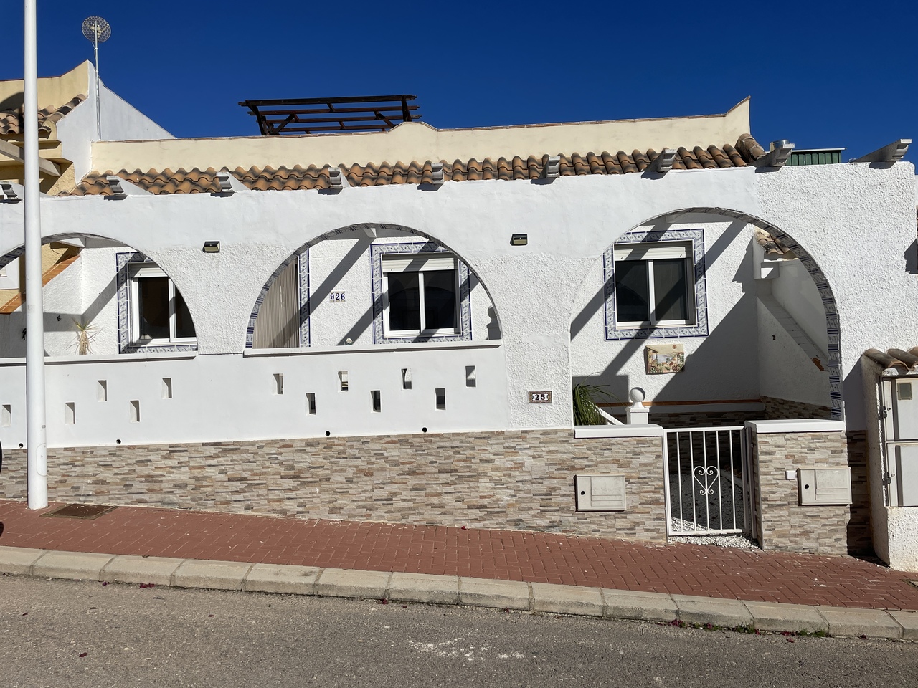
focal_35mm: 26
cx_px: 459
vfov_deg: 53.1
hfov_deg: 67.3
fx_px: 690
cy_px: 344
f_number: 1.6
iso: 32
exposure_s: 1/13333
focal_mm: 4.2
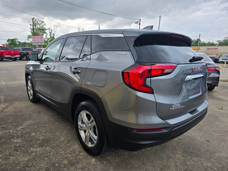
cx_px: 114
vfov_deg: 58.9
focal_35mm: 23
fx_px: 151
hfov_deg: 73.9
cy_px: 86
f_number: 1.7
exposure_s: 1/226
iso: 12
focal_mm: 6.3
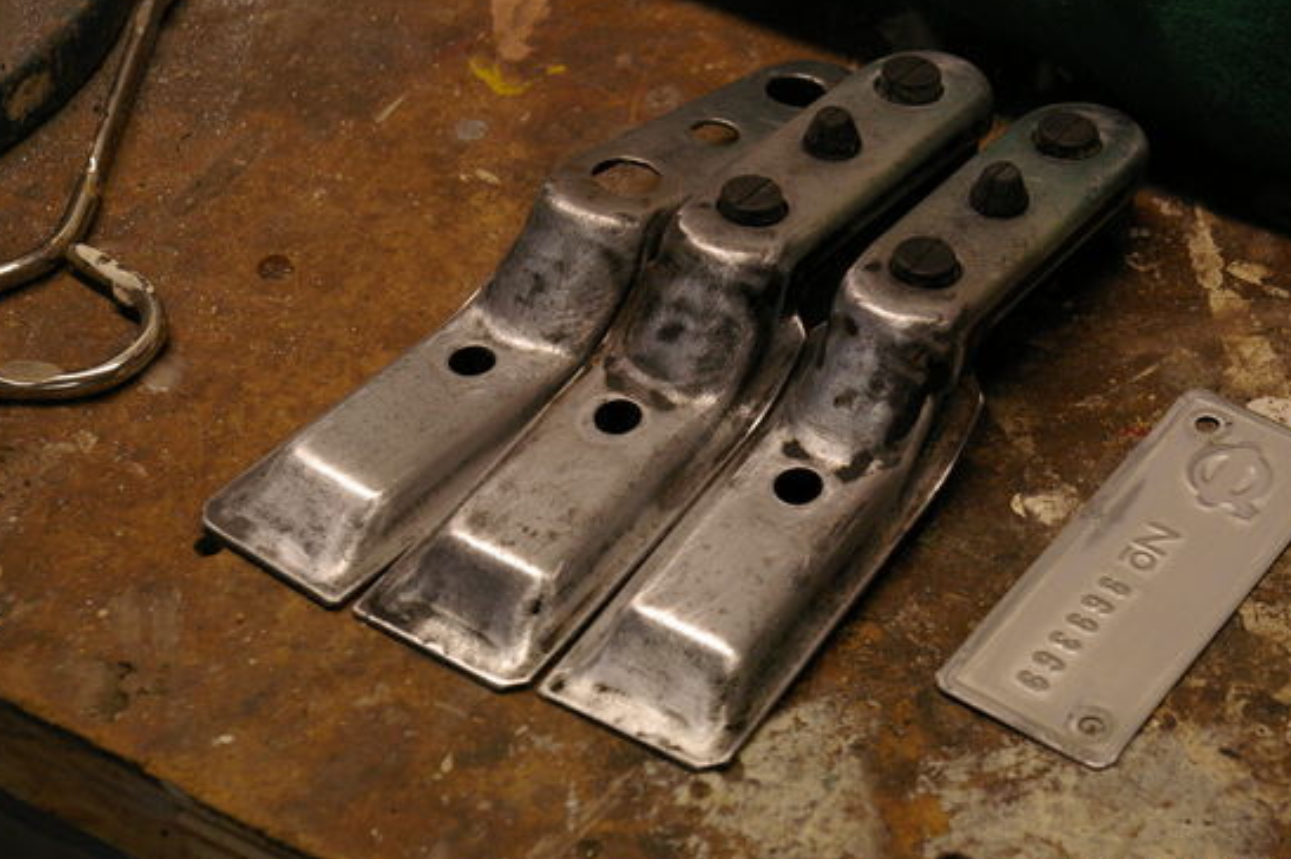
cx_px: 722
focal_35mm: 96
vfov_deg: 14.2
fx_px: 3440
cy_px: 396
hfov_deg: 21.2
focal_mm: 55
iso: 800
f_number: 8
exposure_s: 1/60
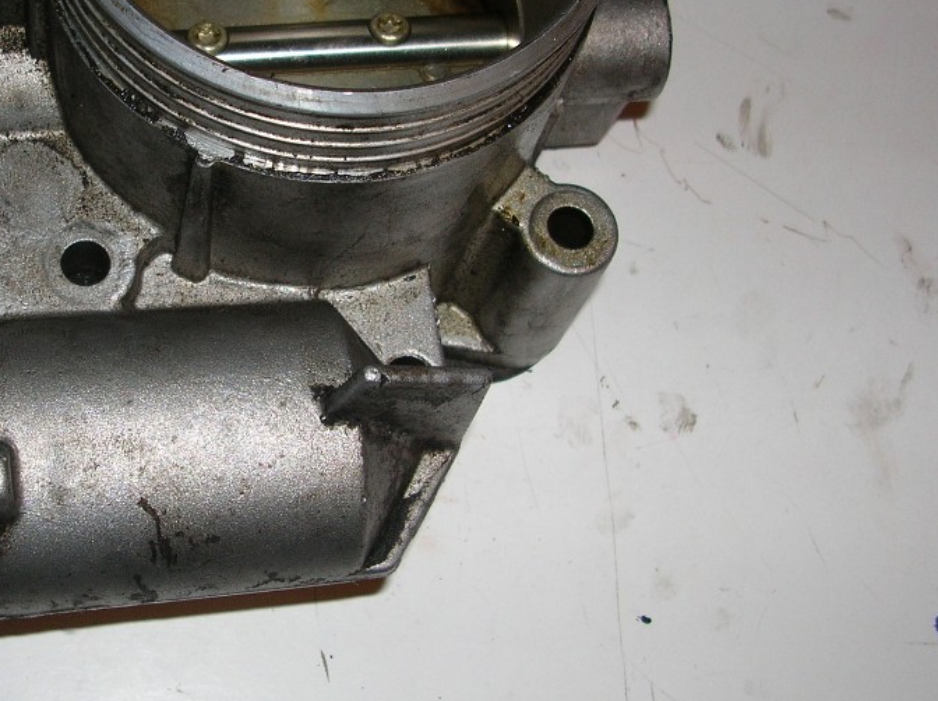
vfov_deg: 23.5
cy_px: 249
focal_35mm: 62
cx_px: 214
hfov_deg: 30.6
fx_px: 1678
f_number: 2.8
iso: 50
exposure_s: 1/60.1
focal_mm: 5.8
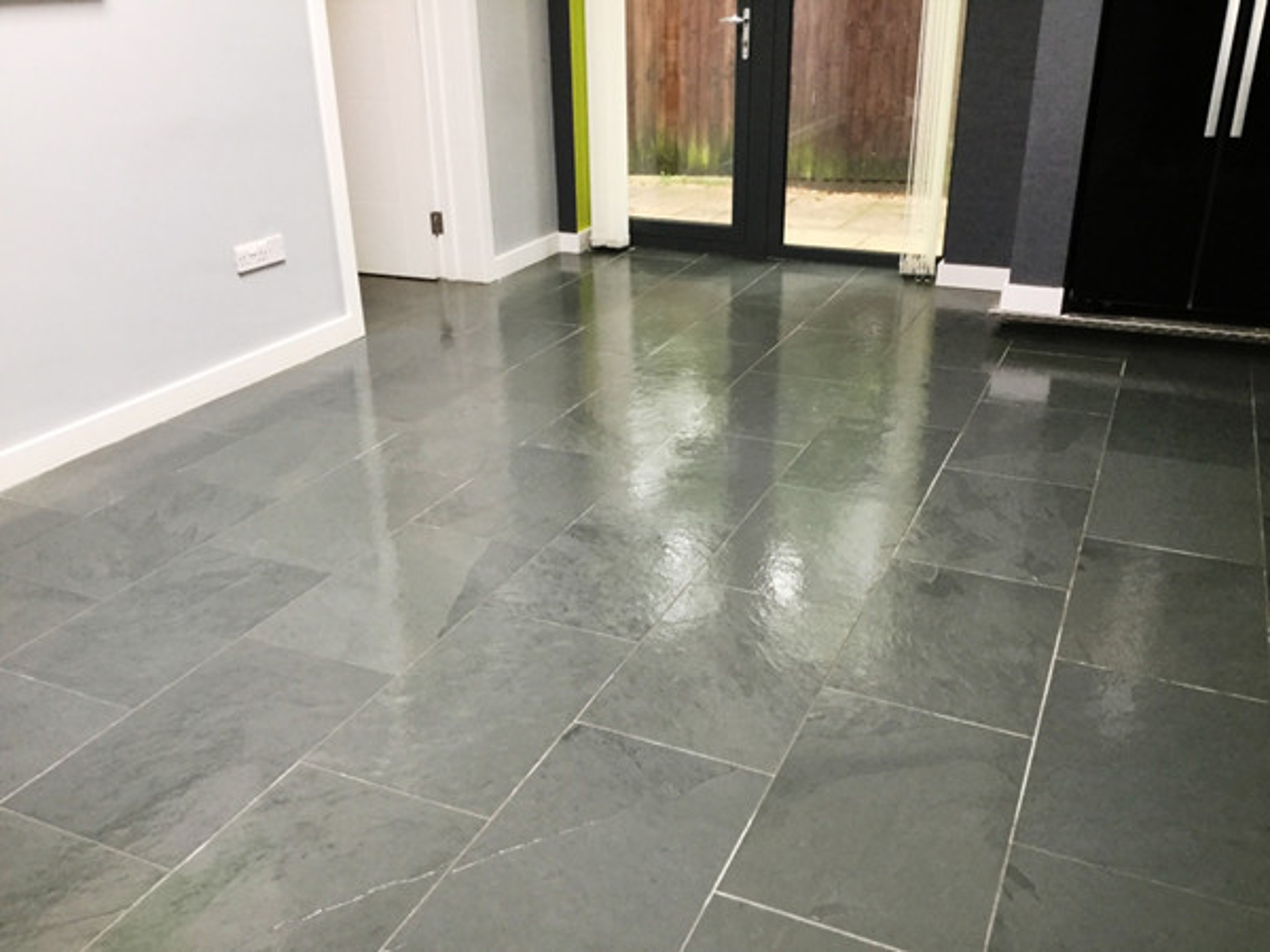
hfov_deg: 58.4
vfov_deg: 45.4
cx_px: 635
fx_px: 1137
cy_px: 476
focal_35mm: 31
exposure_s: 1/33
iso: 40
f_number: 2.4
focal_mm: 3.3
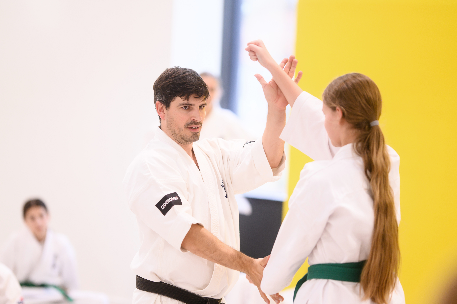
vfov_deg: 11.3
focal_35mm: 121
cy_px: 164
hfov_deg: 16.9
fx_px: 1535
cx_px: 213
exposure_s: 1/200
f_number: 1.4
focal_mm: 105
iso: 400
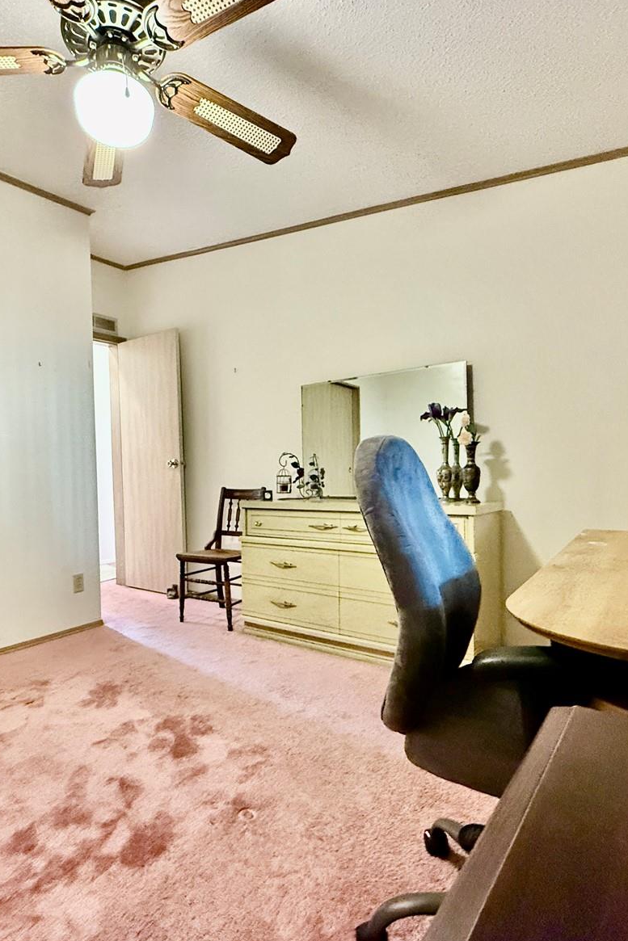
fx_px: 523
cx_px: 251
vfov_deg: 84.0
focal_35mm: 20
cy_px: 481
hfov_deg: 61.4
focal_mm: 2.22
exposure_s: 1/60
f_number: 2.2
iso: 1000
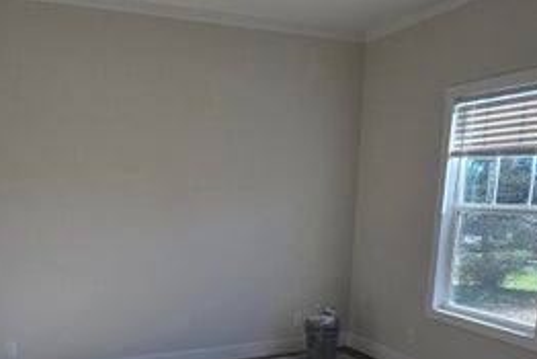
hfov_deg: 57.2
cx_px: 254
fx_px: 493
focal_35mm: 33
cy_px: 326
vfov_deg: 37.3
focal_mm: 2.2
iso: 50
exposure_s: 1/253
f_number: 2.2
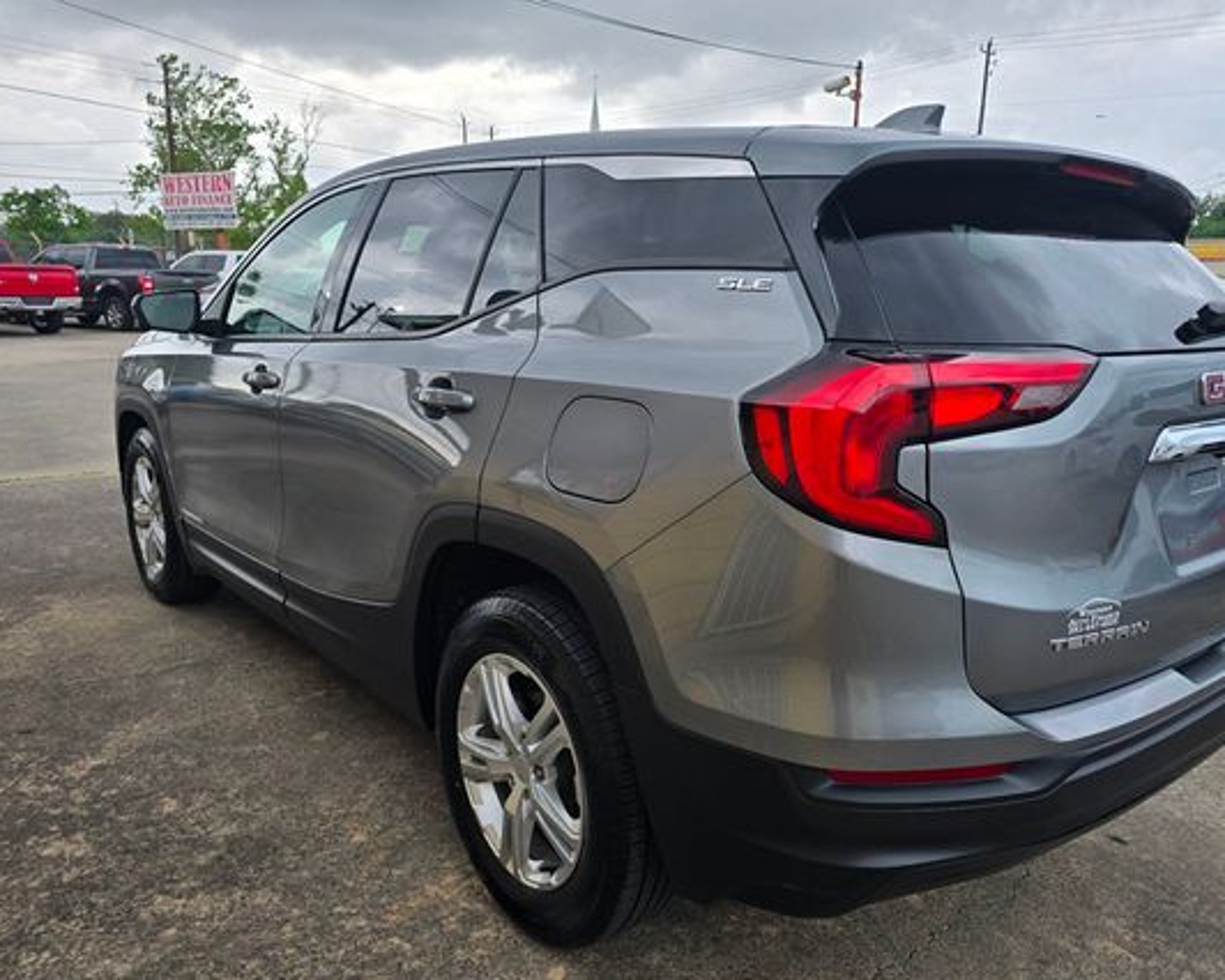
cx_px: 691
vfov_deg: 53.2
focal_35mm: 27
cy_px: 492
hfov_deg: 63.8
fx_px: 979
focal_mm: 6.3
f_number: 1.7
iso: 12
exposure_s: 1/226
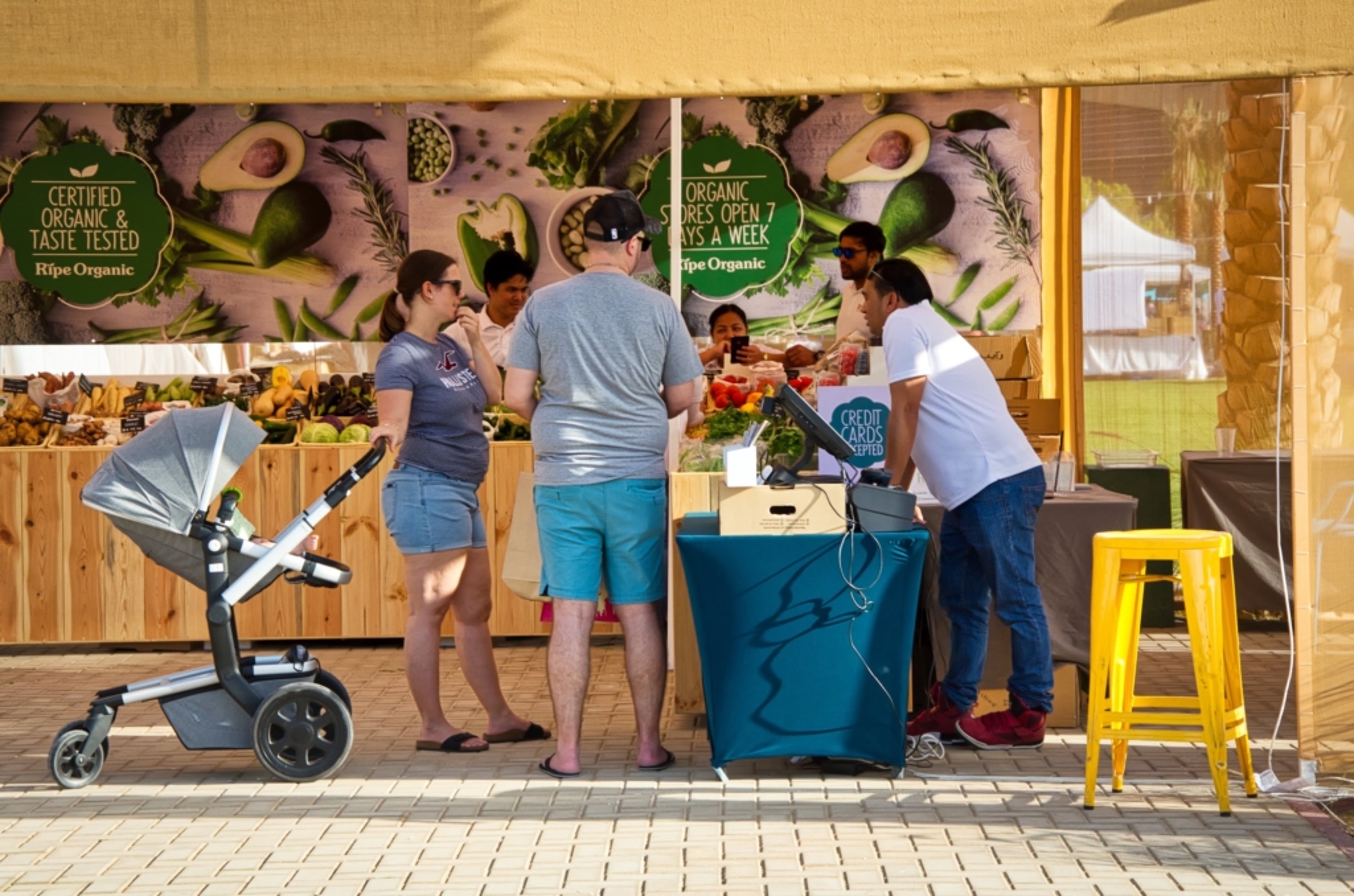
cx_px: 677
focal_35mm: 99
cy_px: 448
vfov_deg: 13.8
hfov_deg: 20.7
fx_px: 3715
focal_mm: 66
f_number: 10
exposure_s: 1/250
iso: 125
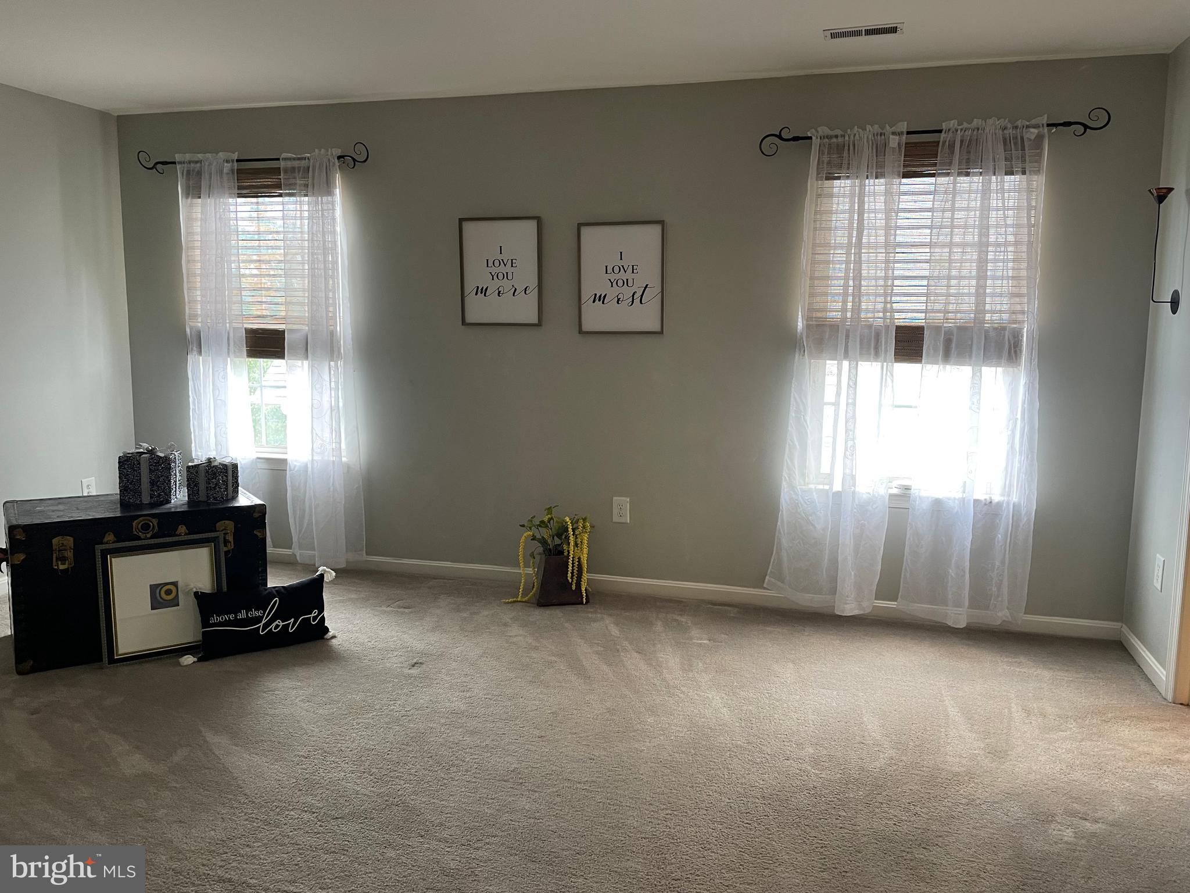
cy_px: 446
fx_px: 894
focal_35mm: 26
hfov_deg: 67.3
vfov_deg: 53.1
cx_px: 595
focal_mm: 4.2
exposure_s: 1/60
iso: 100
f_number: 1.6
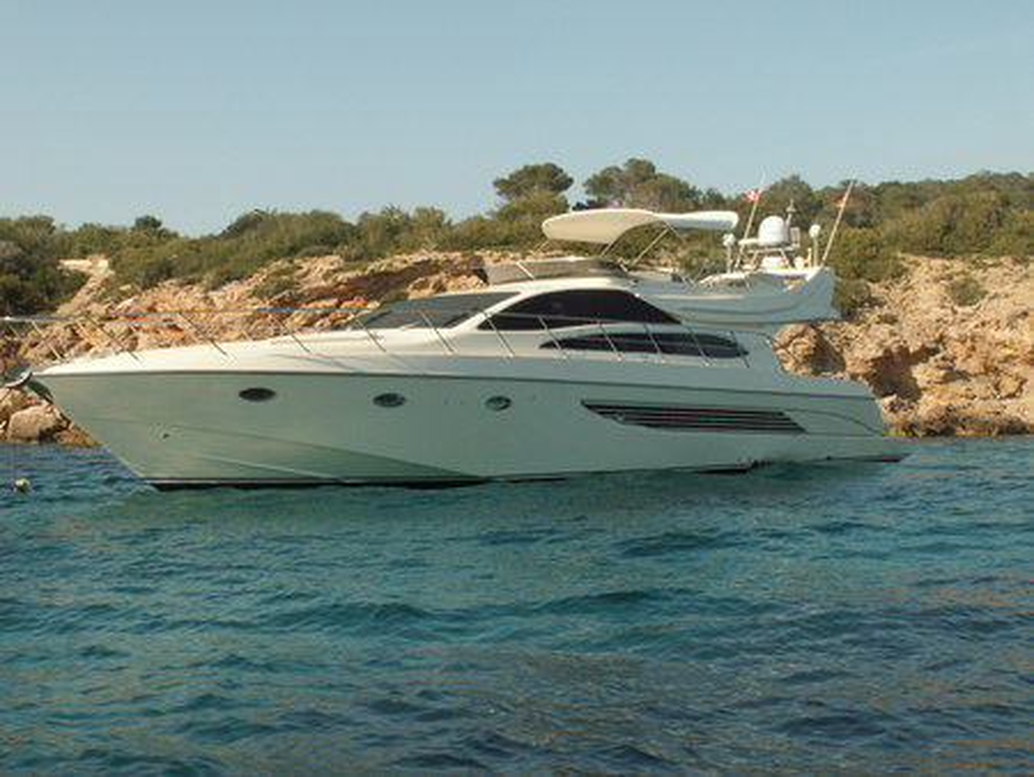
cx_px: 517
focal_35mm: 53
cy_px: 388
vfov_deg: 27.5
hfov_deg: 36.2
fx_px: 1584
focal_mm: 8.79
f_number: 8
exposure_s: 1/160
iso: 50
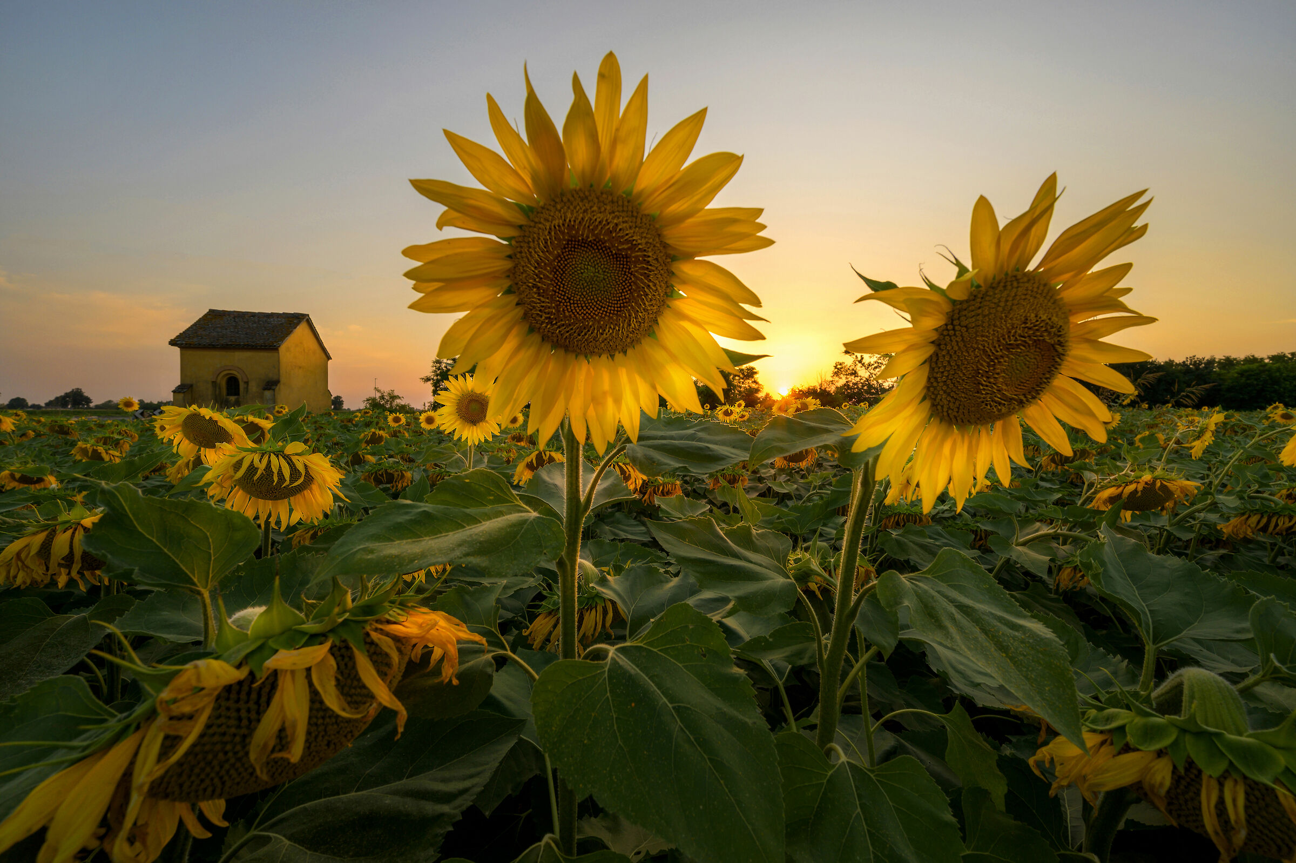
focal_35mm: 14
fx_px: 504
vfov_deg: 81.1
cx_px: 648
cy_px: 432
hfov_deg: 104.3
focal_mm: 14
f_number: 9
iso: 64
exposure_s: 1/50
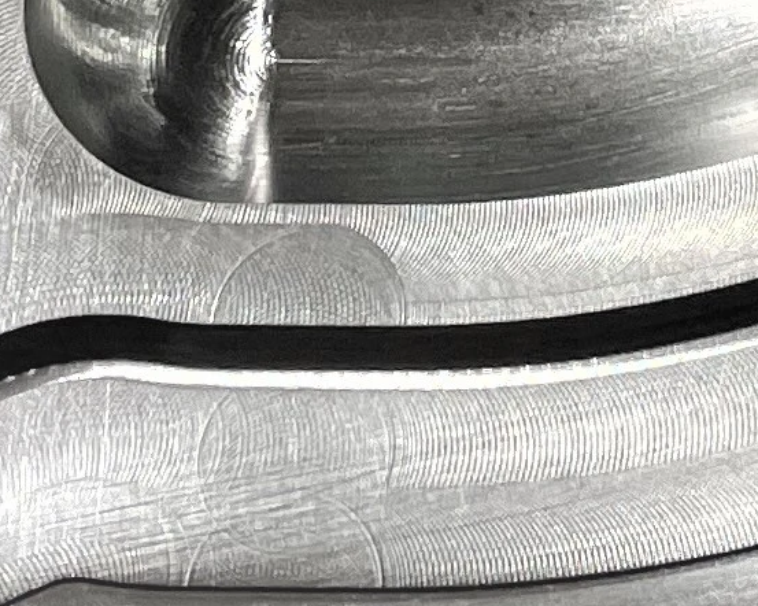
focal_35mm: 185
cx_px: 784
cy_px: -1021
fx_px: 4149
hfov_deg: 10.3
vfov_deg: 7.6
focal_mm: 4.2
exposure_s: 1/120
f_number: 1.6
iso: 80
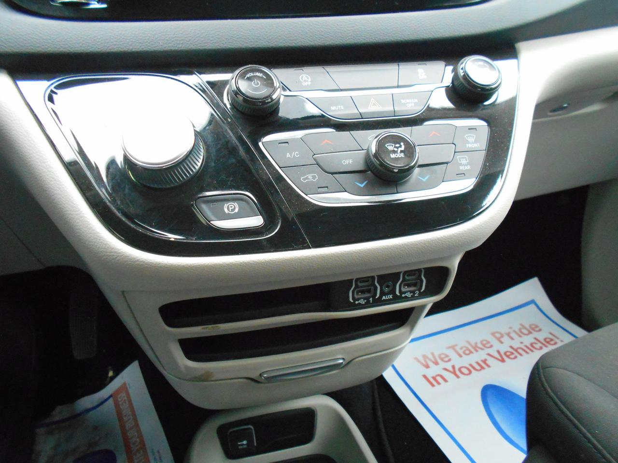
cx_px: 309
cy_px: 232
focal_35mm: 26
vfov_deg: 53.1
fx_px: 464
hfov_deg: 67.3
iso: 800
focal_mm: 4.6
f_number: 3.2
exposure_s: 1/160
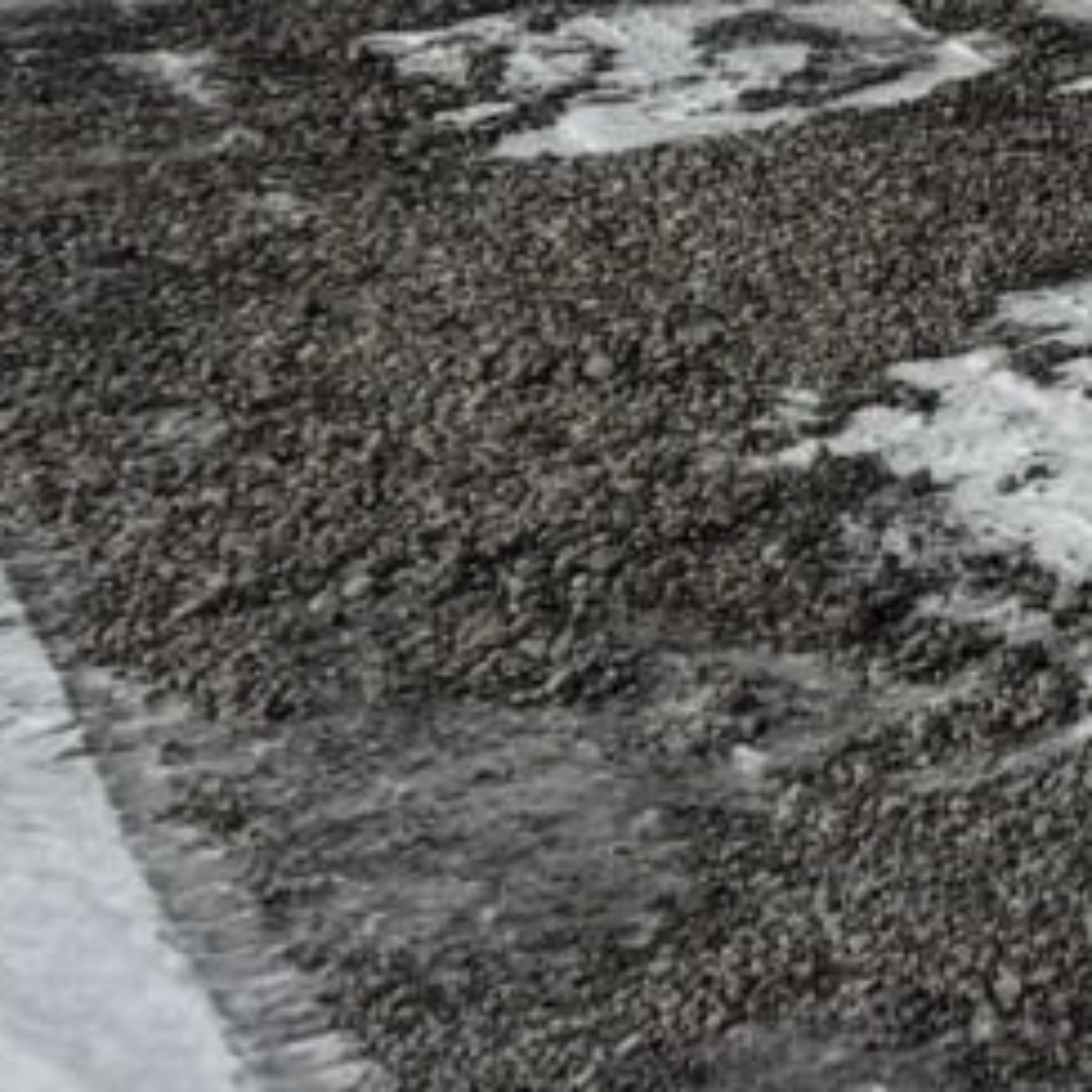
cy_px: -1446
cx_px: 3298
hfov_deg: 8.3
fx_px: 6353
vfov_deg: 9.0
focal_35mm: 178
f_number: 1.78
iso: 64
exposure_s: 1/12346
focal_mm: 6.76
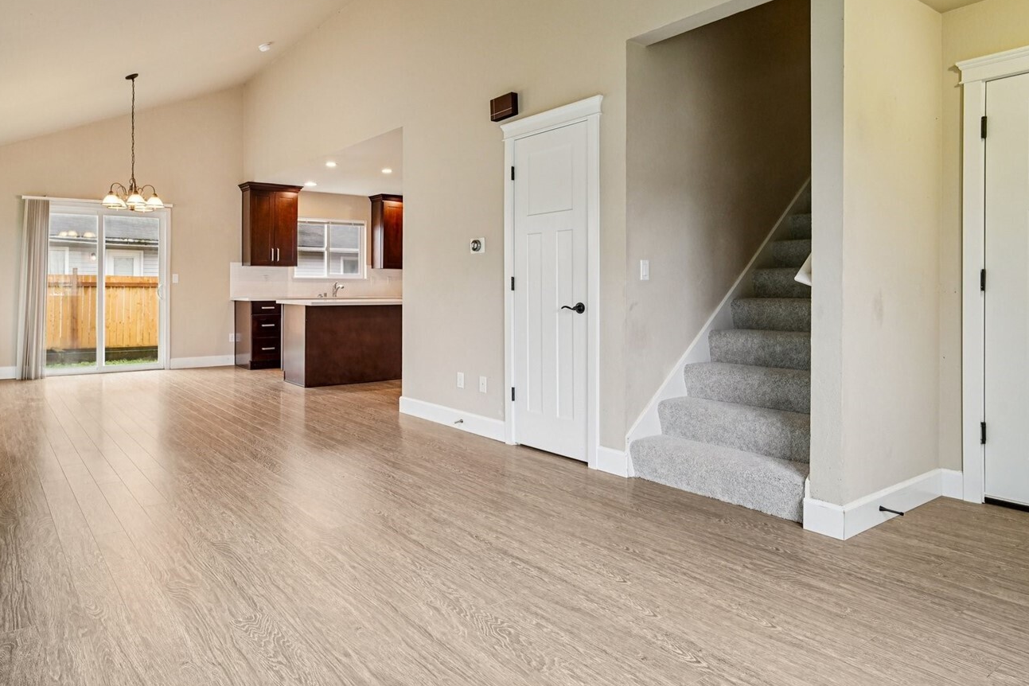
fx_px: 600
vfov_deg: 59.3
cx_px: 362
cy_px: 298
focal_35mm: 21
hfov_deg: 79.1
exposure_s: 1/25
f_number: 8
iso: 1600
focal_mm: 16
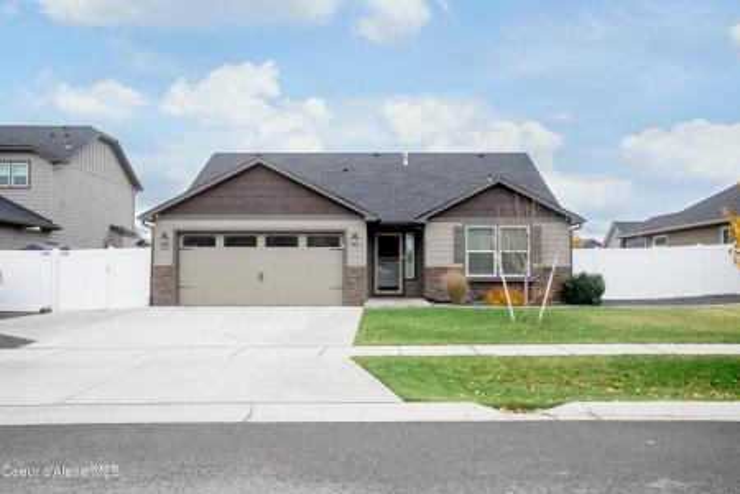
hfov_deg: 55.8
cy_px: 247
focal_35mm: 34
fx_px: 699
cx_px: 370
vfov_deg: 38.9
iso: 50
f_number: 8
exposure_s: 1/320
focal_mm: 34
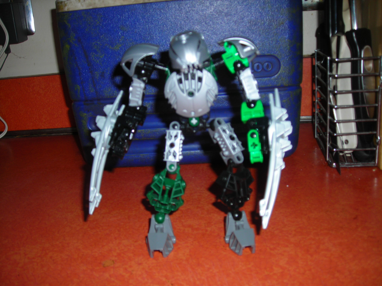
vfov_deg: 37.7
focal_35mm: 38
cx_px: 191
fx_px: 419
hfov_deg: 49.0
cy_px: 143
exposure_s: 1/60.1
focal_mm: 6.3
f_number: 3.2
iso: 50
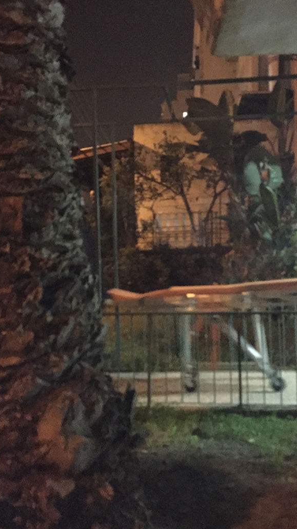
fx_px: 602
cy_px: 261
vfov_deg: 47.4
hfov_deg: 27.7
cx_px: 142
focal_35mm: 43
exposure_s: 1/15
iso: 1600
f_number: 2.2
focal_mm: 4.15
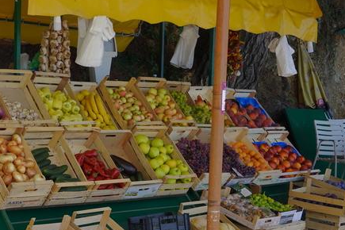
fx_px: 747
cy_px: 157
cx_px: 138
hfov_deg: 25.9
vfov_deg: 17.4
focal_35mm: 78
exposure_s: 1/250
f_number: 4
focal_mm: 19.43
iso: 64
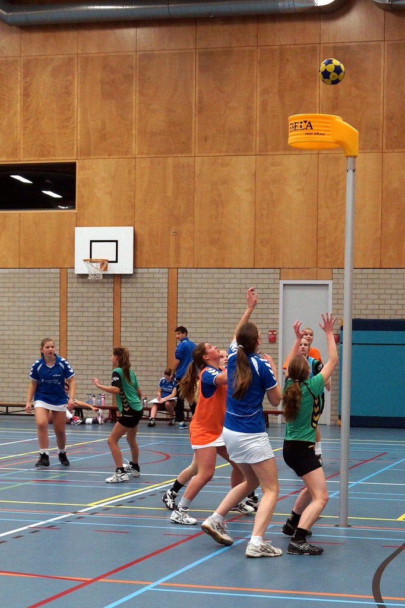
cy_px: 304
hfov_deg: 34.2
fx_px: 659
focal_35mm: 39
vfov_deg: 49.6
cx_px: 202
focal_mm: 26
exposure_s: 1/250
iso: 1000
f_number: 2.8
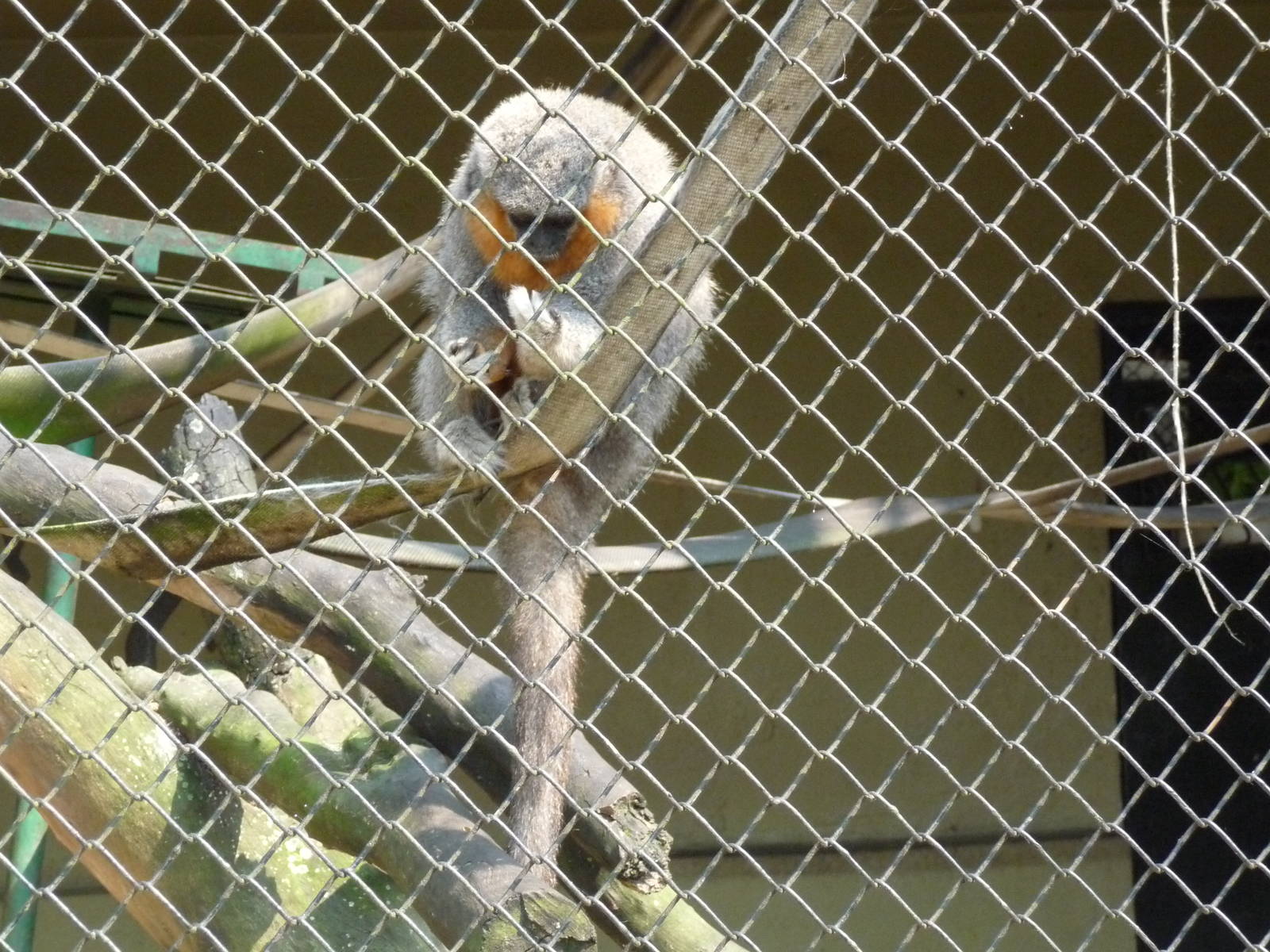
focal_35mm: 96
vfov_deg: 15.4
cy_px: 476
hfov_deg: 20.4
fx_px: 3522
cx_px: 635
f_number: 4.7
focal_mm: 16.3
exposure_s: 1/200
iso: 500
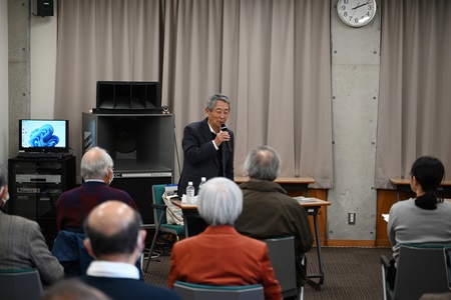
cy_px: 150
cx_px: 226
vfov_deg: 18.2
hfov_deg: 27.0
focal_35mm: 75
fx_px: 940
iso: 360
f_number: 2.8
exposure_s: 1/80
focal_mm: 75
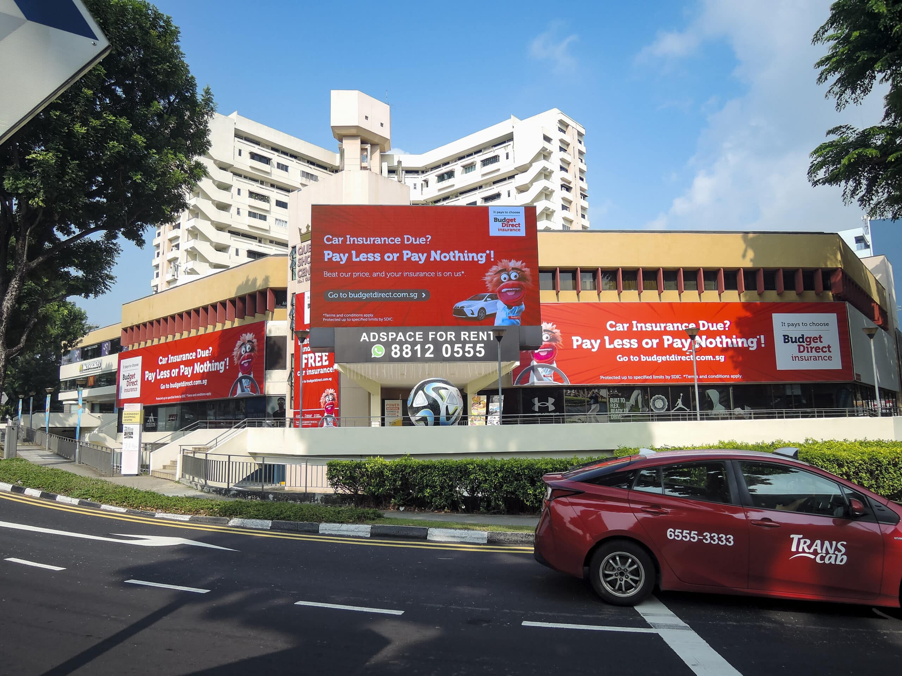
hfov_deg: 71.6
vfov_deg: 56.8
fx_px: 625
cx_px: 451
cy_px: 338
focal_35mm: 24
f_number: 2.8
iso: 80
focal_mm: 5.1
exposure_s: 1/1250
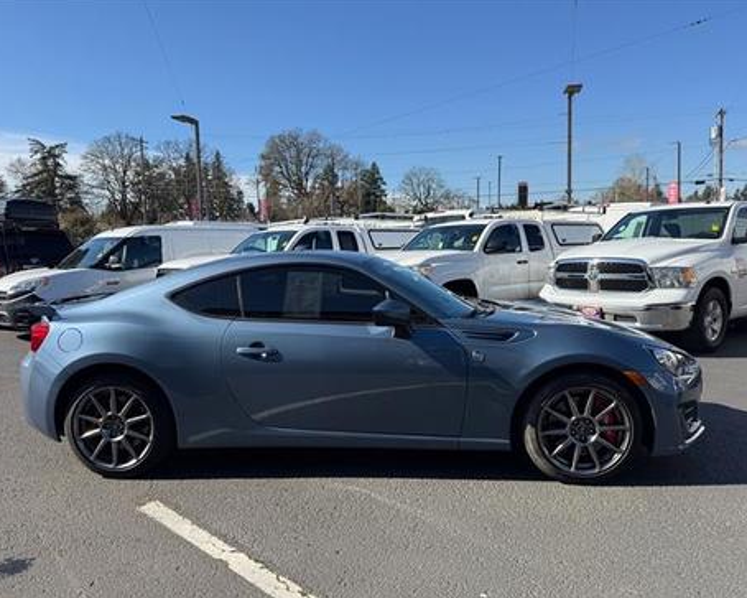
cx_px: 377
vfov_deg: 54.9
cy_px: 306
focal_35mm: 26
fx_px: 575
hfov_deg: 66.0
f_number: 1.78
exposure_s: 1/3584
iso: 80
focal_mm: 6.76
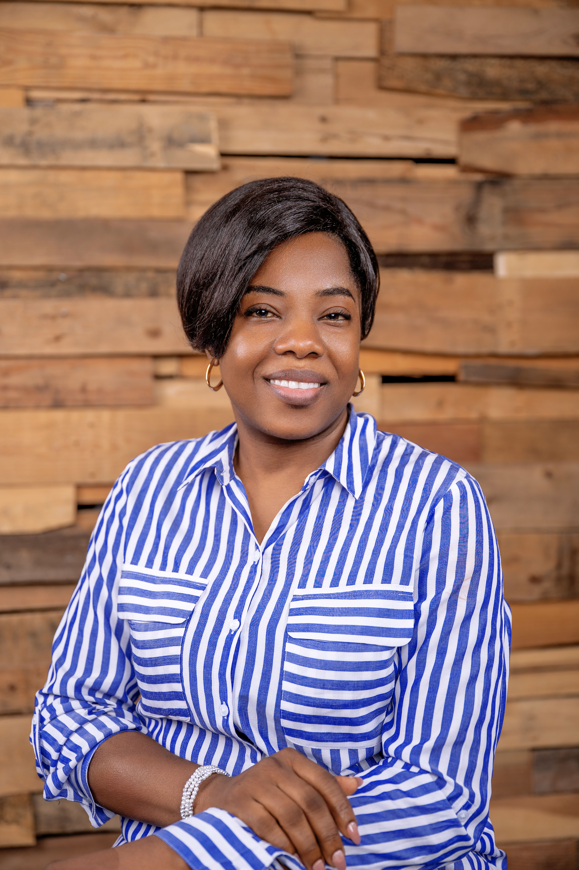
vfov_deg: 44.5
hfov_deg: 30.5
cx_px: 290
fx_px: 1063
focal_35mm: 44
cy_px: 435
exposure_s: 1/160
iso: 100
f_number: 2.8
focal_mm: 44
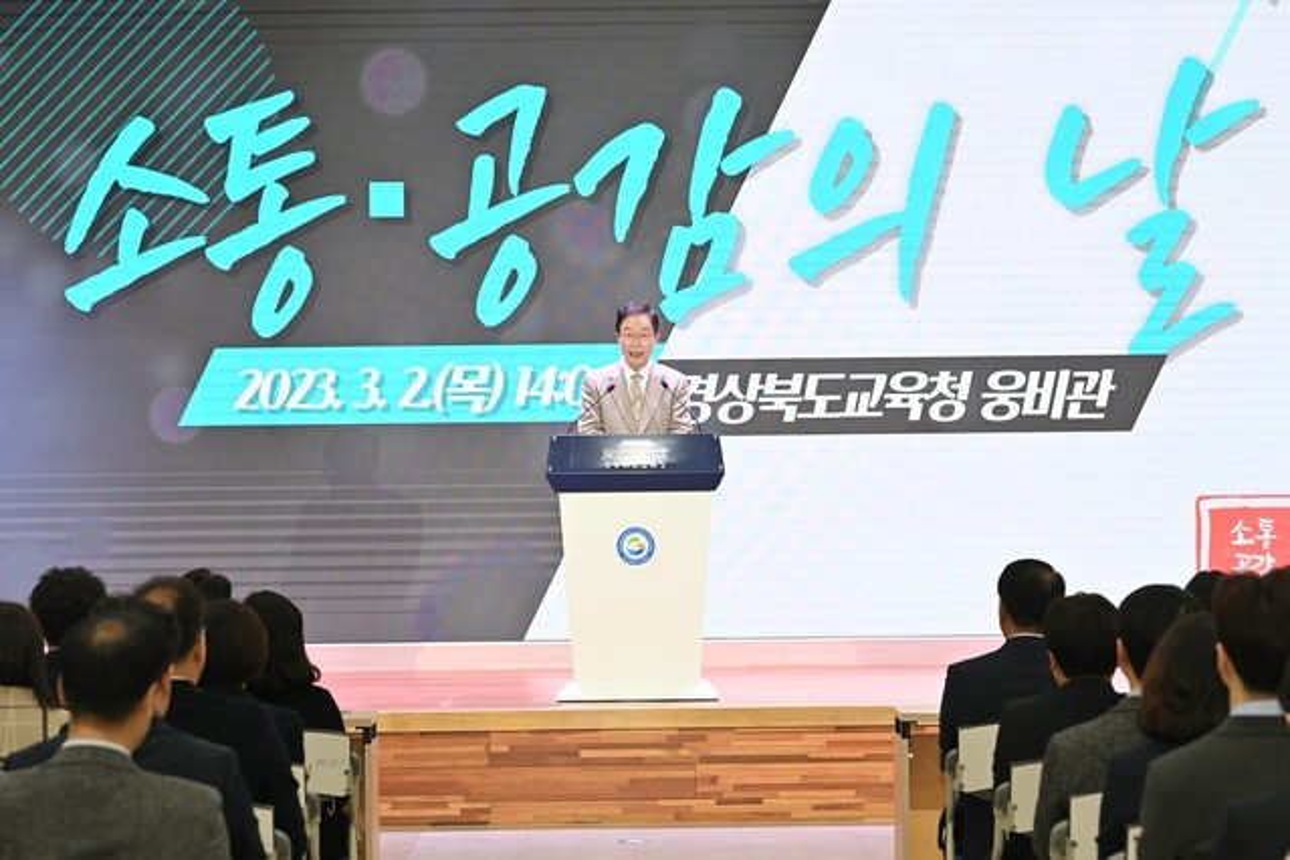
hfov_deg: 17.1
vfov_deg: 11.4
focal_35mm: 120
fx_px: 4300
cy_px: 430
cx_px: 645
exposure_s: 1/200
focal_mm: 120
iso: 2000
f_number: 6.3
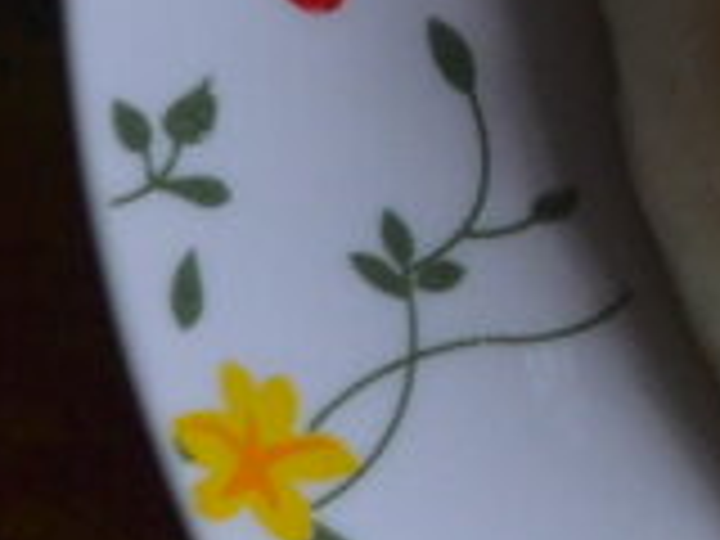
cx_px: 1858
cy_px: -61
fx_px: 8985
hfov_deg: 4.5
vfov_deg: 3.4
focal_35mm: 432
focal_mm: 40
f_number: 5.3
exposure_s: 1/40
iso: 800
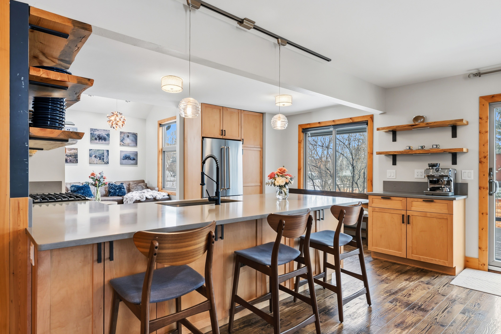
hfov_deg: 82.3
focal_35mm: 21
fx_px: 287
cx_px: 250
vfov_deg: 60.5
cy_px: 167
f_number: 7.1
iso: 250
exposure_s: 1/60
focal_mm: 20.6
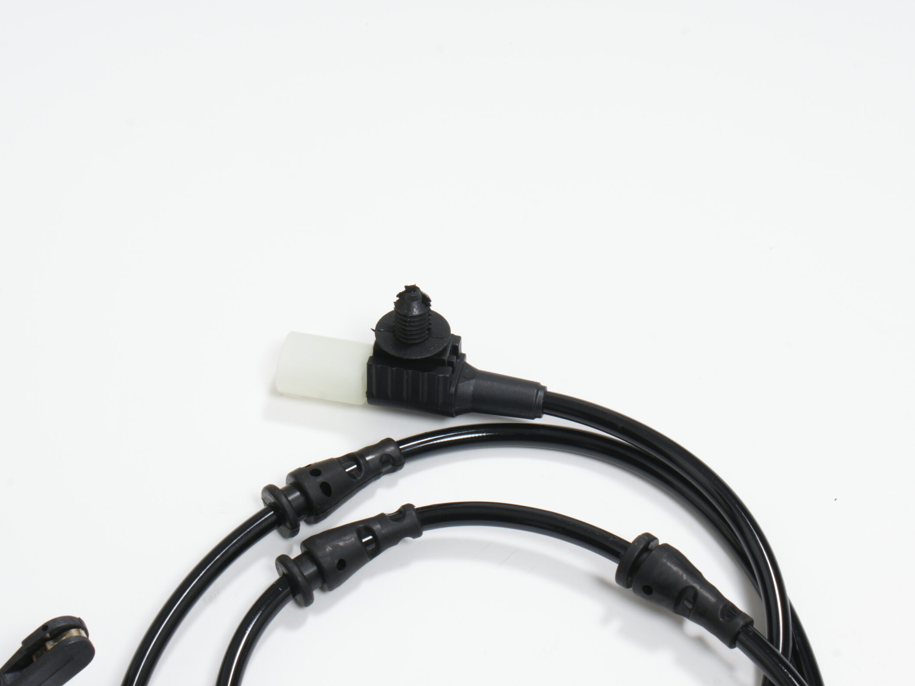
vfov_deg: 16.8
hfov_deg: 22.2
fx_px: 2326
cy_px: 354
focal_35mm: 88
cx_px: 399
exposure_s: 1/250
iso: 125
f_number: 20
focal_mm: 50
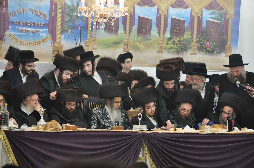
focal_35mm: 188
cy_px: 84
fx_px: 1321
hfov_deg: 11.0
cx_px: 127
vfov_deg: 7.3
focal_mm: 125
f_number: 5.6
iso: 1250
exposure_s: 1/60
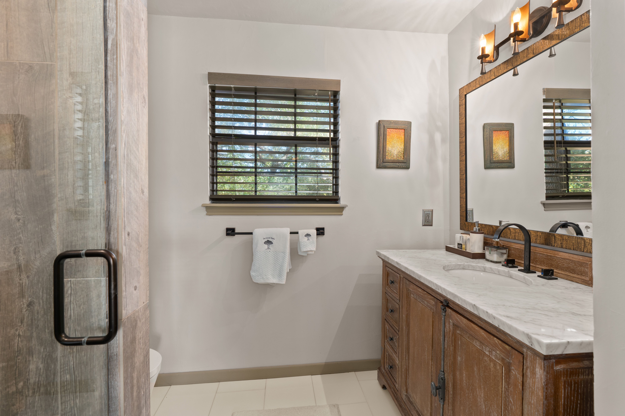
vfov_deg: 73.7
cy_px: 208
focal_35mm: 16
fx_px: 278
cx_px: 312
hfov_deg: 96.7
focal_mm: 16
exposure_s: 1/4
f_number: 7.1
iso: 320
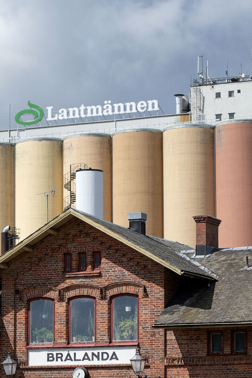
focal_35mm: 155
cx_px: 65
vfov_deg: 13.2
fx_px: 1629
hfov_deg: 8.8
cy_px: 298
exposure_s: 1/3200
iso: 100
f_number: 2.8
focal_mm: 80
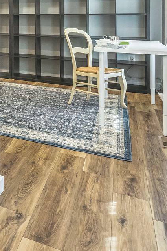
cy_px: 6
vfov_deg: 39.1
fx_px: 313
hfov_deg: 21.6
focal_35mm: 45
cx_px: -119
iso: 500
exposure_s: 1/30
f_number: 6.3
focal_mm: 14
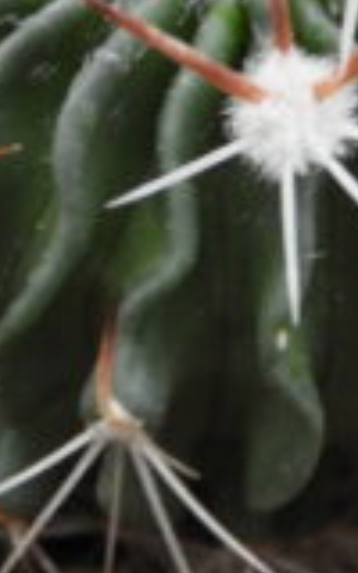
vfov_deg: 11.6
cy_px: 90
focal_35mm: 179
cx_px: 161
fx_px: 2794
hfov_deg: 7.3
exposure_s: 1/30
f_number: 4
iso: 400
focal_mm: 8.1
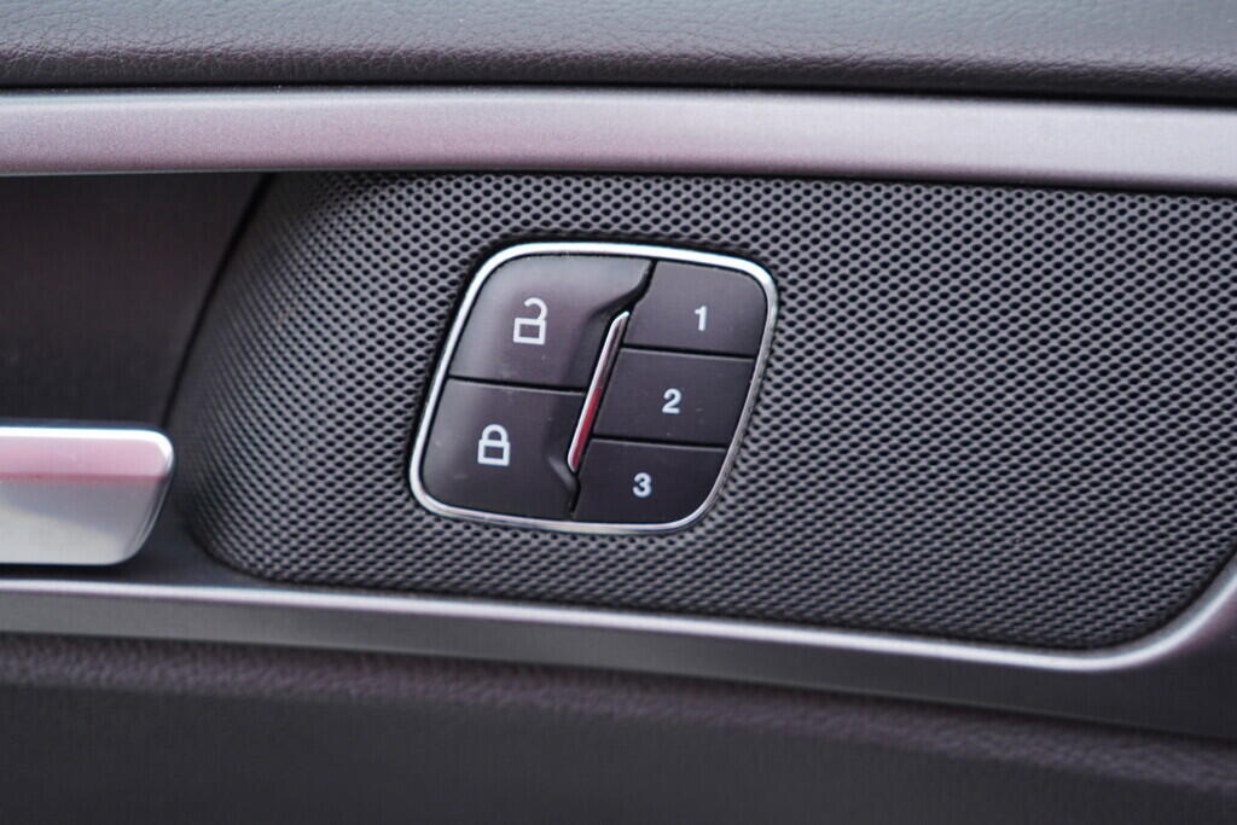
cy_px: 412
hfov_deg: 53.1
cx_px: 618
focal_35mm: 36
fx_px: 1237
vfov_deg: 36.9
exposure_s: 1/40
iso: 125
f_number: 2.8
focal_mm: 24
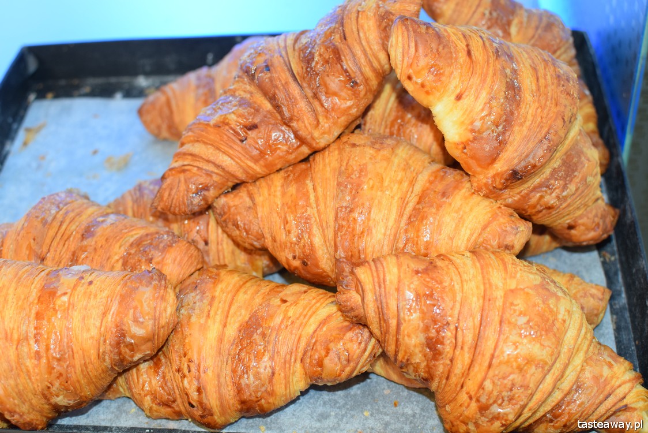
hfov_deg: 37.8
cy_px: 216
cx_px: 324
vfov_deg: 25.8
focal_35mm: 52
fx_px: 945
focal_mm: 35
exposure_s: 1/100
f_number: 5
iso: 720
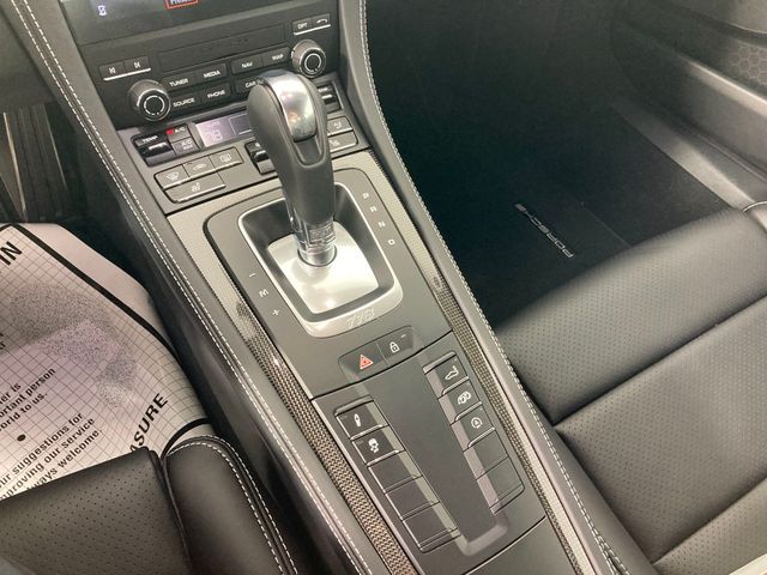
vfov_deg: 49.7
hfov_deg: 63.4
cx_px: 384
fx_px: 620
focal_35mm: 28
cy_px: 288
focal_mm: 3.99
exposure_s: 1/60
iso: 250
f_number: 1.8
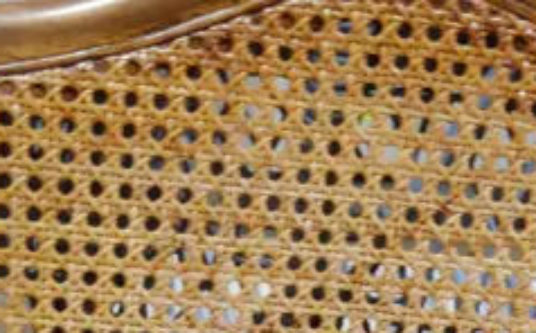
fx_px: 1867
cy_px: 990
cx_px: 404
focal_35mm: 128
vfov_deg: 8.6
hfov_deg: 16.3
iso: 320
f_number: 3.5
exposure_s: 1/60
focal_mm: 14
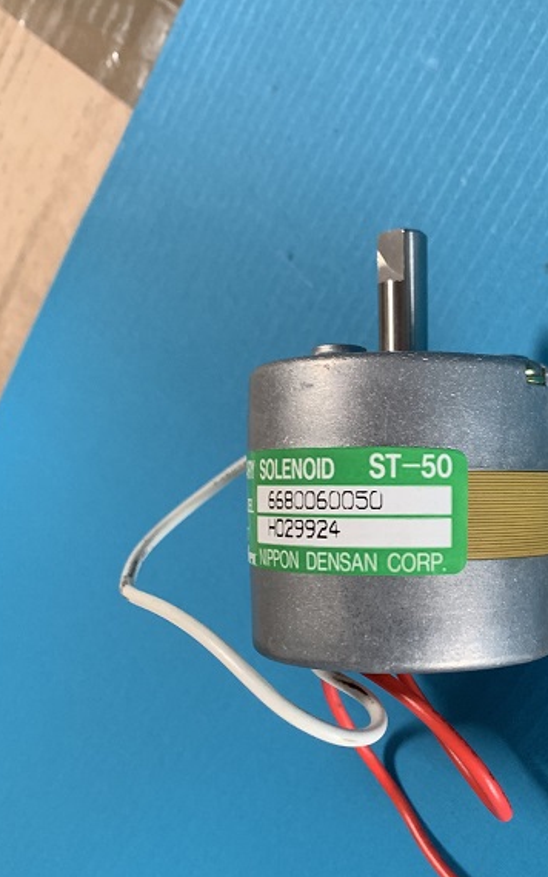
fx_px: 932
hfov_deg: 32.0
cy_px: 519
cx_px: 432
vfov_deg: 50.1
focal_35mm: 39
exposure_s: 1/60
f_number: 1.8
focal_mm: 4.25
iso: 320
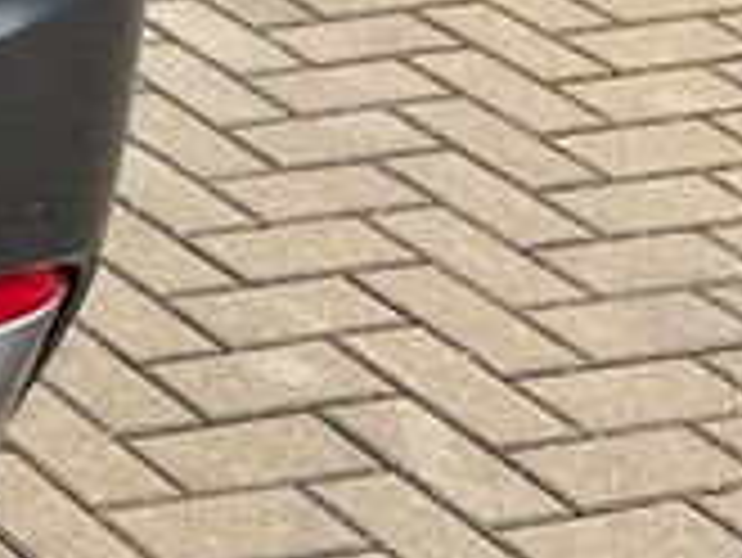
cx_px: -1187
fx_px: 3454
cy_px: -410
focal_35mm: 161
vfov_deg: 8.9
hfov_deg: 10.2
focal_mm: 5.1
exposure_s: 1/352
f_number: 1.6
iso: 50
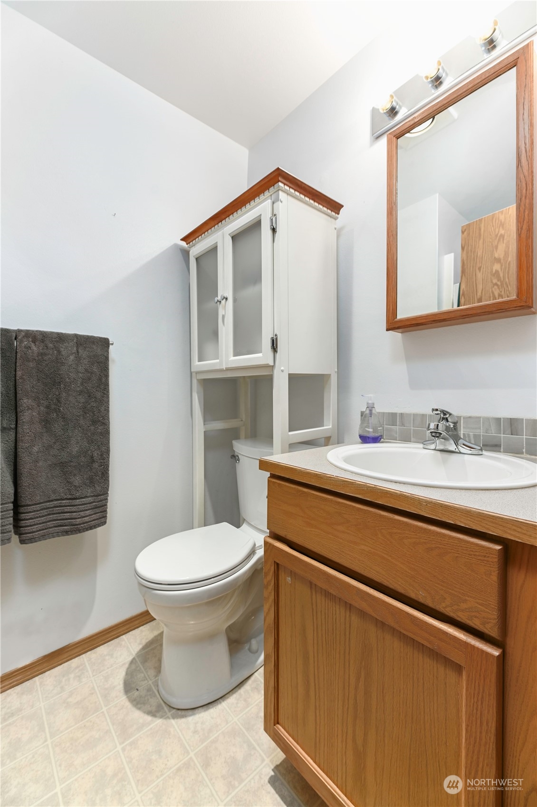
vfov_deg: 104.3
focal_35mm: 14
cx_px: 268
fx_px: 314
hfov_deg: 81.1
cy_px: 404
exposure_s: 1/125
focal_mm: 14
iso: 320
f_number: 6.3
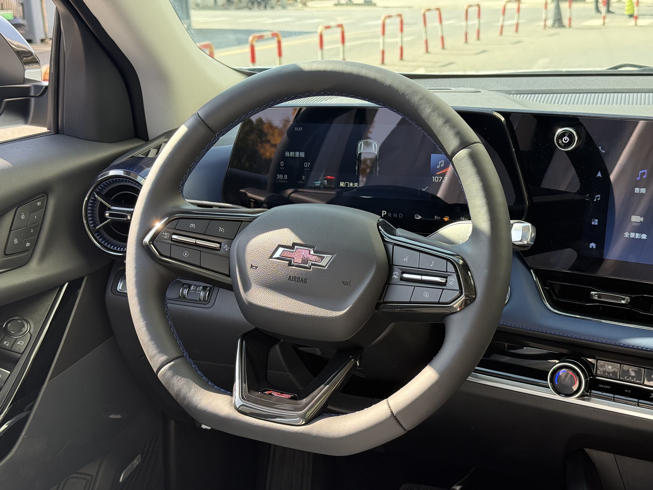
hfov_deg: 39.7
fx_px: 905
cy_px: 245
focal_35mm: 48
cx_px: 326
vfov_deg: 30.3
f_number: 1.78
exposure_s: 1/339
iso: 80
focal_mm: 6.76
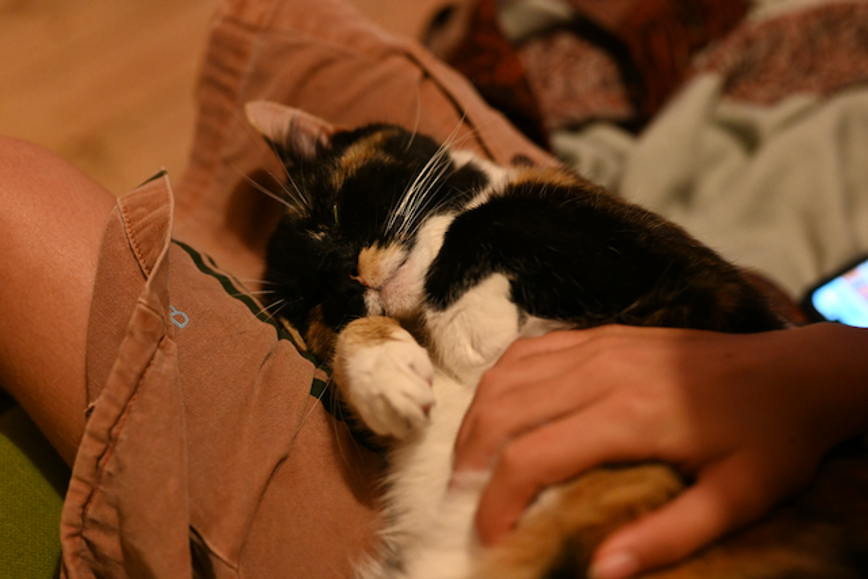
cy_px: 290
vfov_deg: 27.0
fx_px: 1206
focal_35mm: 50
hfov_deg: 39.6
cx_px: 434
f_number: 2.8
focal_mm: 50
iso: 3200
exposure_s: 1/80
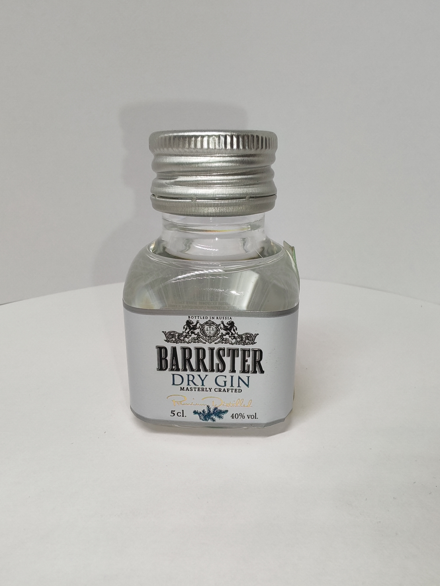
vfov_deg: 65.3
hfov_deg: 51.4
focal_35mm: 27
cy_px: 293
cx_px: 220
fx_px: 458
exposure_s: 1/100
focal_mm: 1.96
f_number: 2.2
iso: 50
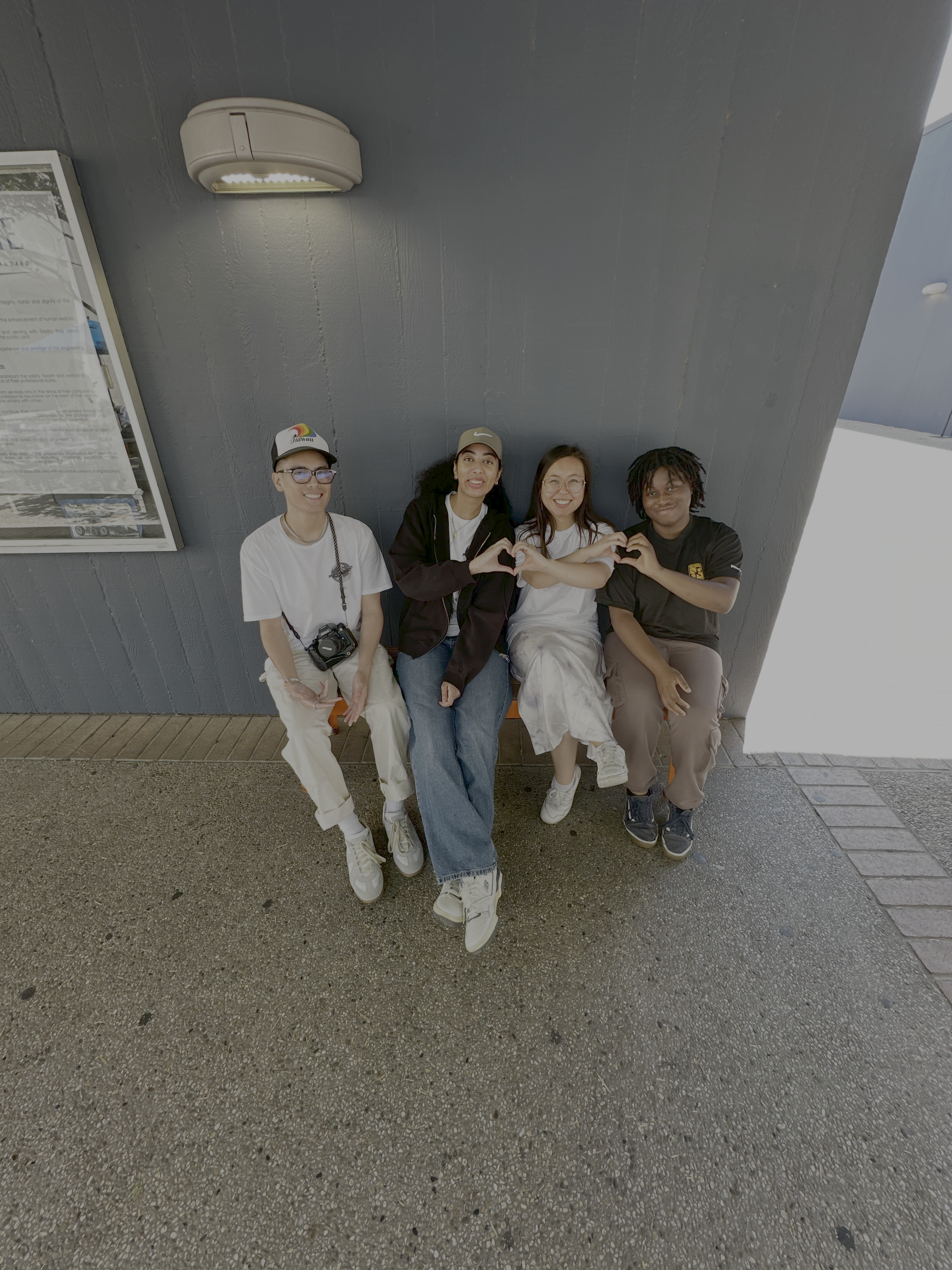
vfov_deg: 102.1
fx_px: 513
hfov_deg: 85.7
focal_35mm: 14
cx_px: 476
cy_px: 635
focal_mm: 2.22
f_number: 2.2
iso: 50
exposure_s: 1/99
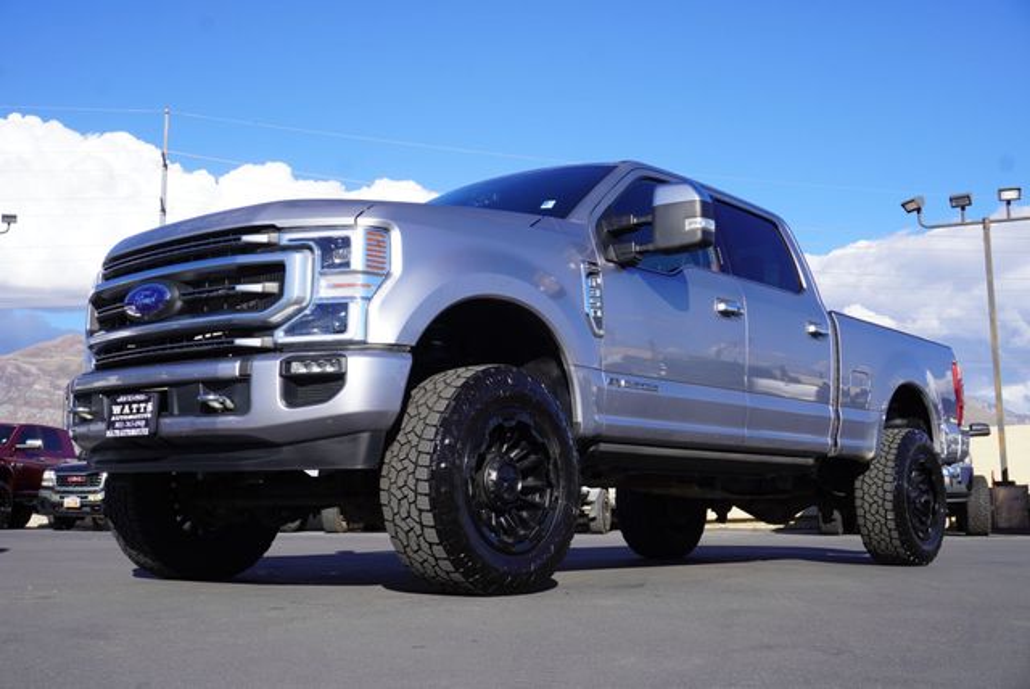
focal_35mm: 40
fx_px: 1160
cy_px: 344
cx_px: 515
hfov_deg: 47.9
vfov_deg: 33.1
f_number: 10
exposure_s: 1/125
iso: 100
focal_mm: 27
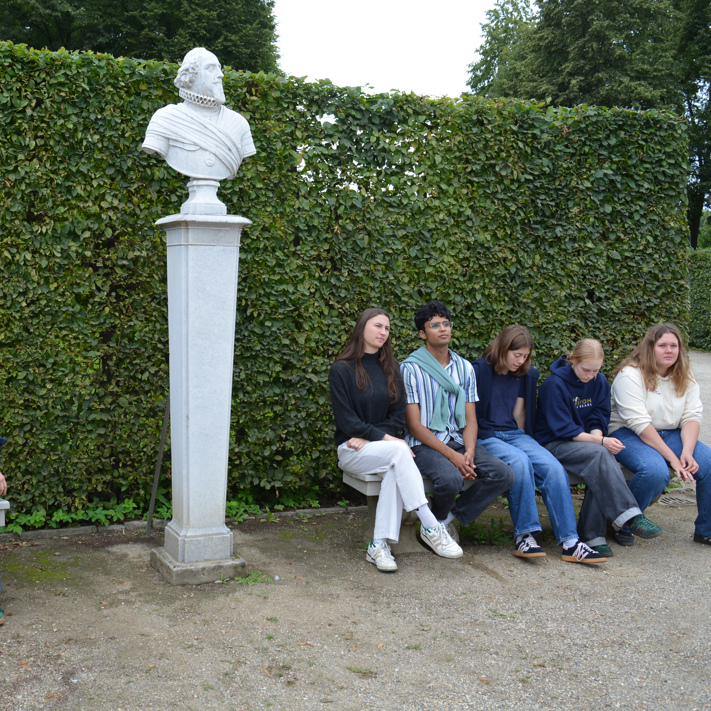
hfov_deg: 46.3
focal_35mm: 35
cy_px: 354
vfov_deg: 47.2
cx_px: 226
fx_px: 813
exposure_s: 1/160
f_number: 6.3
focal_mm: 18
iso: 200
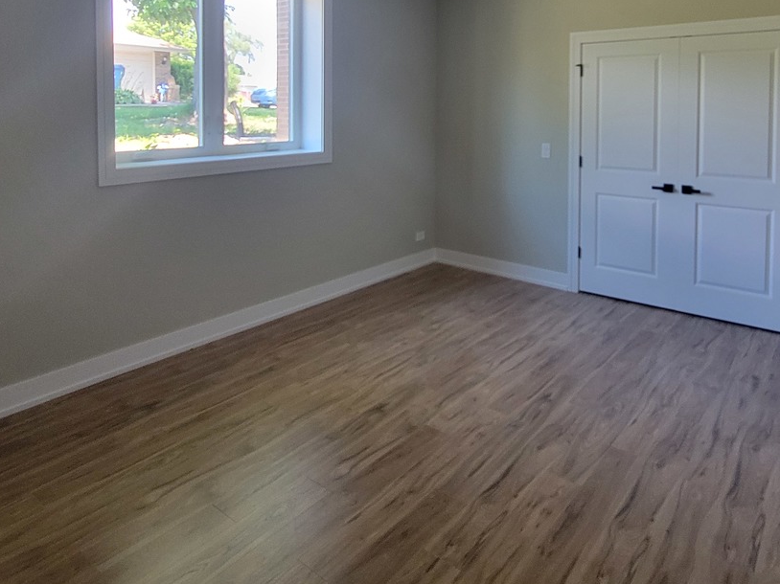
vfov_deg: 54.7
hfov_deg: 73.5
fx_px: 518
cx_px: 450
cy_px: 114
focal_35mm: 23
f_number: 2.2
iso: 320
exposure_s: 1/60
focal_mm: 2.2
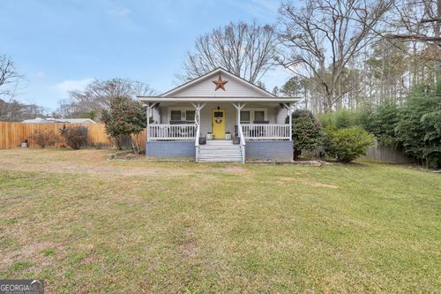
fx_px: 184
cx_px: 220
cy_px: 147
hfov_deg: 100.4
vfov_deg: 77.3
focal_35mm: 15
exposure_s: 1/100
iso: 100
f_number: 5
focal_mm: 10
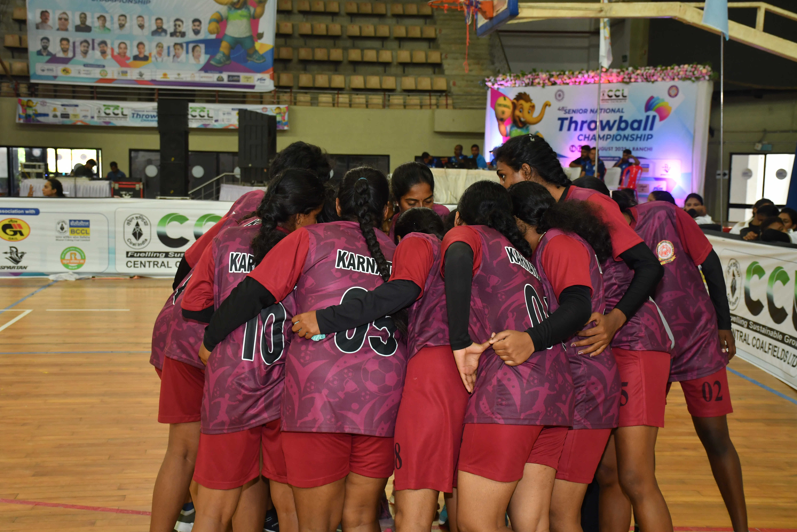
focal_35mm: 52
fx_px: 1151
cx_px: 398
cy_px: 266
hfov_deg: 38.2
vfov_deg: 26.0
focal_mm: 35
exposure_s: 1/60
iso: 800
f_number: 6.3
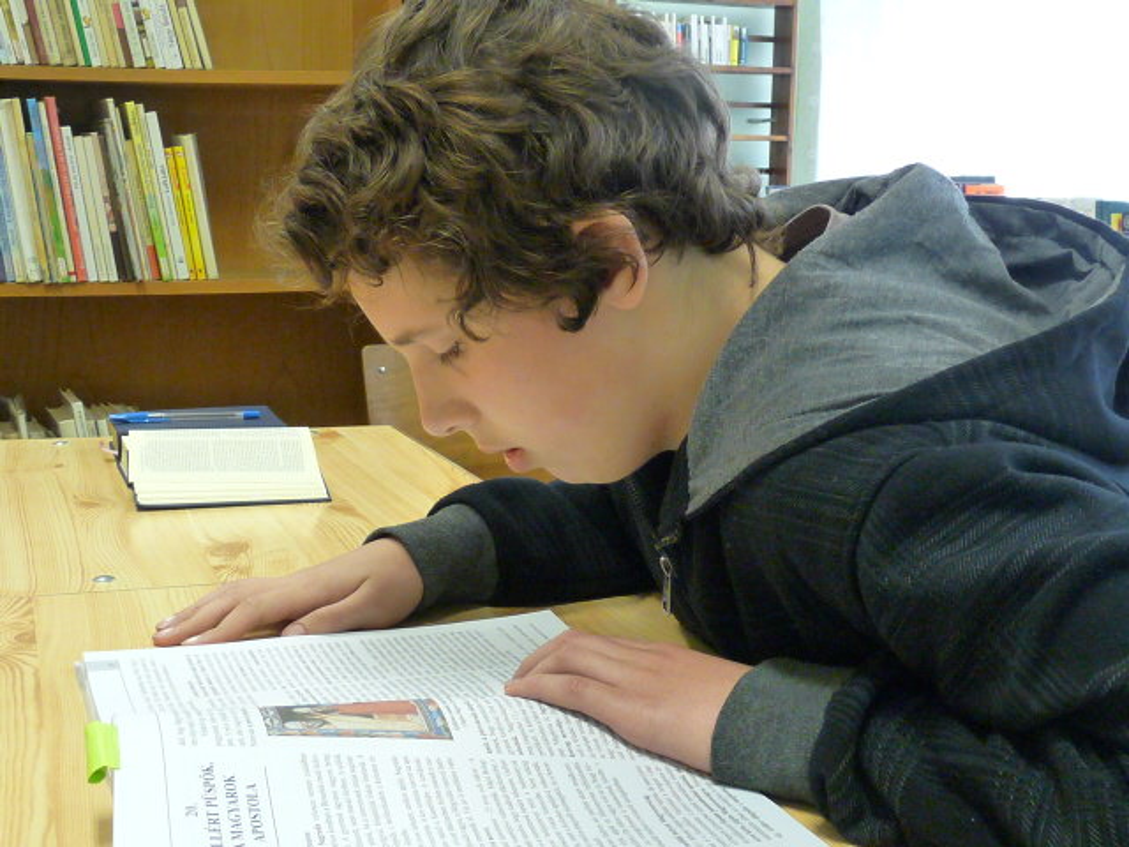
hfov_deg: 39.7
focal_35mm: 48
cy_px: 424
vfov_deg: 30.3
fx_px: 1566
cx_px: 564
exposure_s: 1/30
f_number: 2.8
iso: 400
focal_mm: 4.8
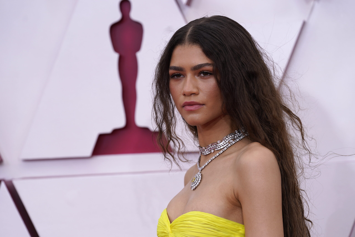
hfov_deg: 12.0
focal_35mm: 171
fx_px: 1686
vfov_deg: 8.0
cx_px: 178
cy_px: 118
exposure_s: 1/1000
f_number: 4.5
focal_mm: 171
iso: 200
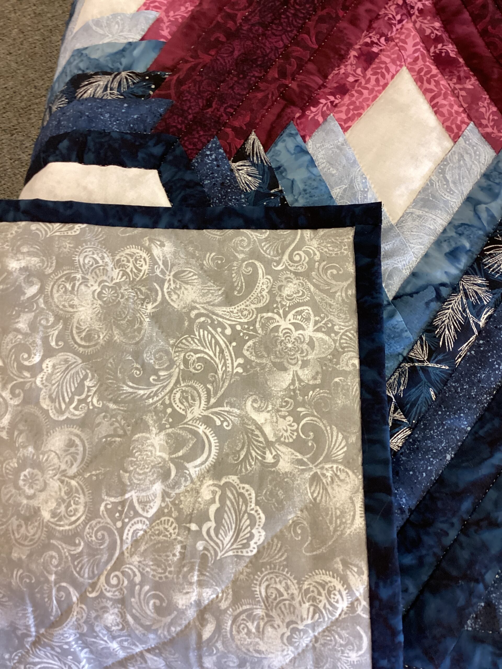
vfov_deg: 58.4
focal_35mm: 31
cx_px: 251
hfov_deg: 45.4
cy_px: 334
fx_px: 599
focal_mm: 3.3
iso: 160
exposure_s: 1/50
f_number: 2.4
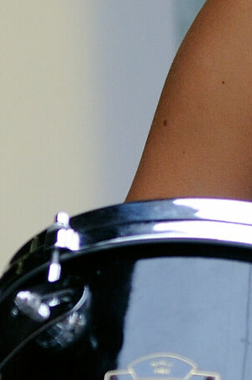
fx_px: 12171
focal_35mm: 1156
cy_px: 349
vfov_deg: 1.8
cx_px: 480
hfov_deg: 1.2
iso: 400
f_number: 4.5
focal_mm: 145
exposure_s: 1/400
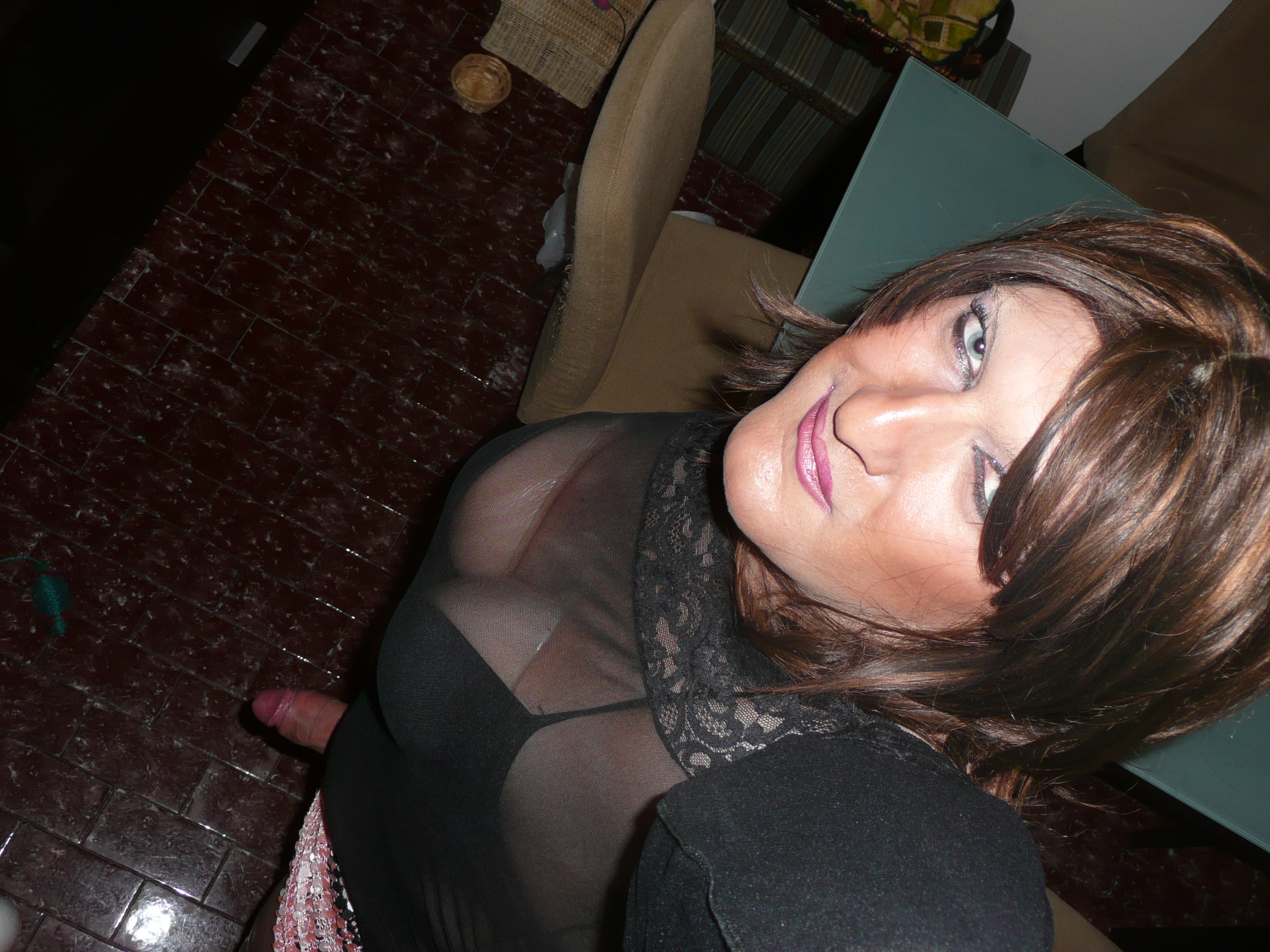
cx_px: 635
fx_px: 1321
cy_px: 476
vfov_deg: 39.7
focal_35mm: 36
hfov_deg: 51.4
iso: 100
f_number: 3.7
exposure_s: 1/30
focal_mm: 5.8
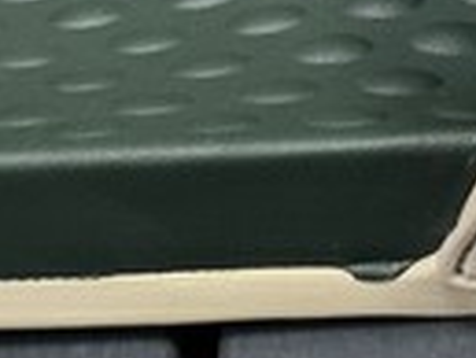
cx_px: 432
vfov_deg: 9.9
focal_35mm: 143
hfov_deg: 13.7
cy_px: -247
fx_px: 1968
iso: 200
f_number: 1.7
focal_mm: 6.3
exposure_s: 1/100
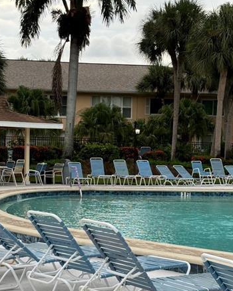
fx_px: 768
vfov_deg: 21.5
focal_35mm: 89
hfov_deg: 17.2
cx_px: 79
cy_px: 177
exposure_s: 1/268
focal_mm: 5.96
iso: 32
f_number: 1.6
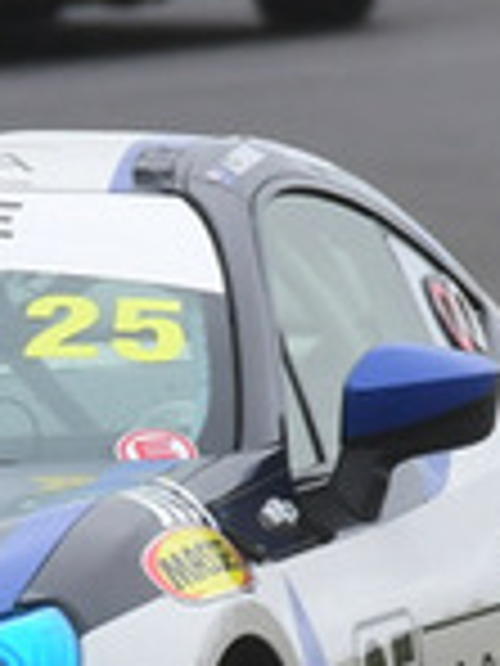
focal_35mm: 3896
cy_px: 234
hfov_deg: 0.4
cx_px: -297
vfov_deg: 0.5
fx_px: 75033
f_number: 10
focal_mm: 500
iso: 640
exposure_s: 1/640
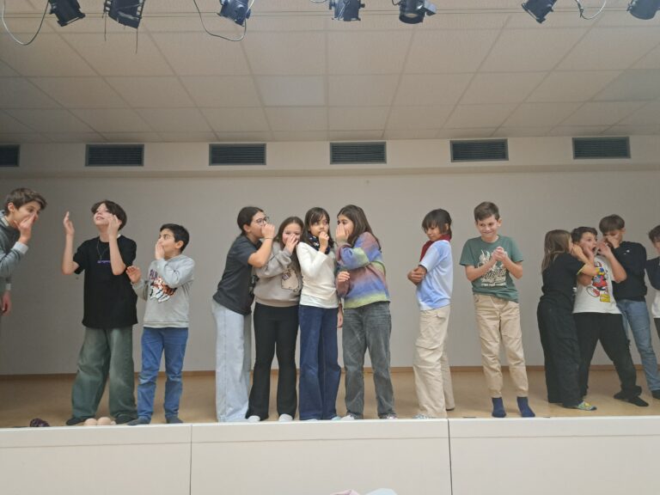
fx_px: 458
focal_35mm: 24
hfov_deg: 71.6
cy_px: 248
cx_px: 330
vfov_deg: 56.8
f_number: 1.8
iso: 500
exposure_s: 1/33
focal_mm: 5.23
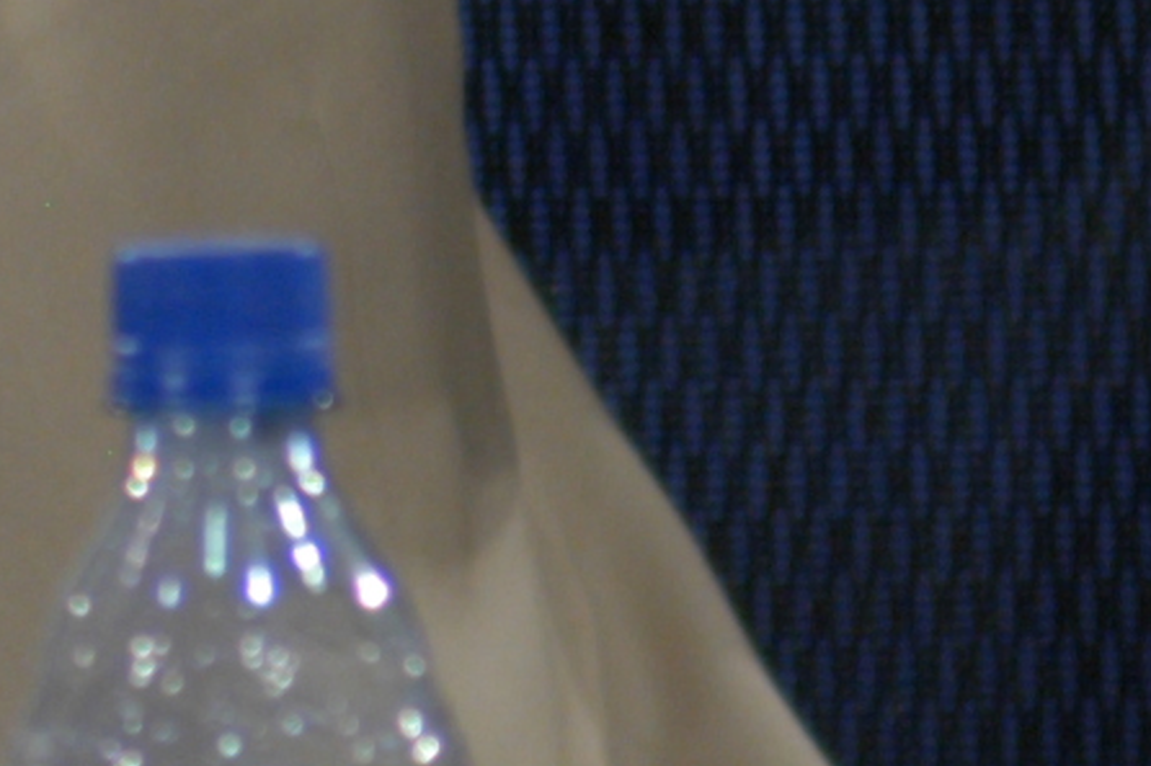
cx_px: -387
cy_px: -598
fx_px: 64620
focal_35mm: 2022
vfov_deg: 0.7
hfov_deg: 1.0
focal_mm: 200
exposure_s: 1/250
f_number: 2.8
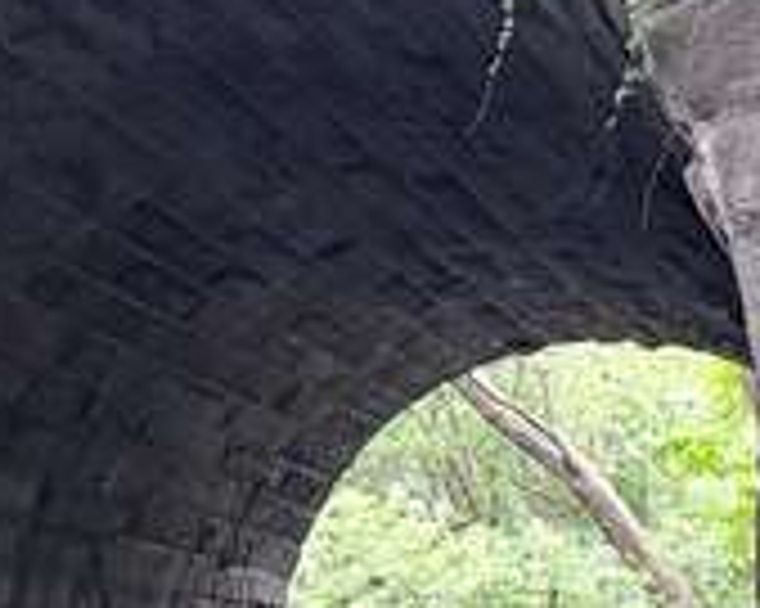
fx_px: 2698
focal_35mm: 120
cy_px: 284
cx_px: 45
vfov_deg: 12.8
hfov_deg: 15.8
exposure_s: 1/59
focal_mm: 4.3
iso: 200
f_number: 2.4
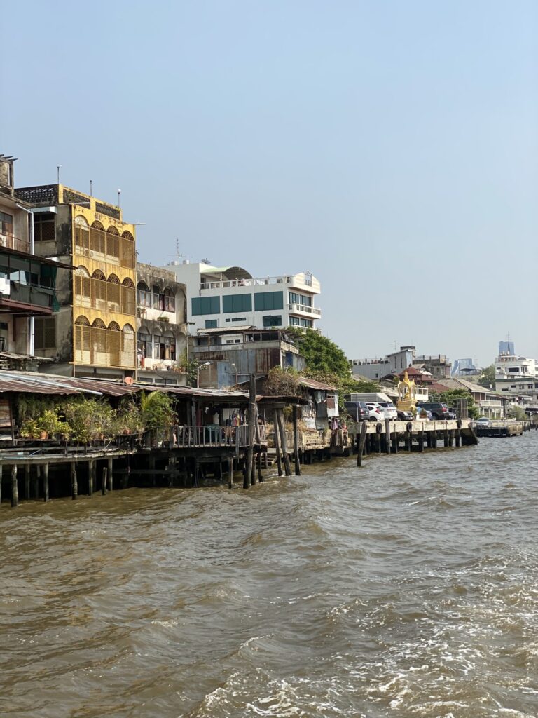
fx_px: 1078
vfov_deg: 36.8
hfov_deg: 28.0
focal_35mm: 52
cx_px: 269
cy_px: 359
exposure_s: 1/1712
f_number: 2
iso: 20
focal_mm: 6
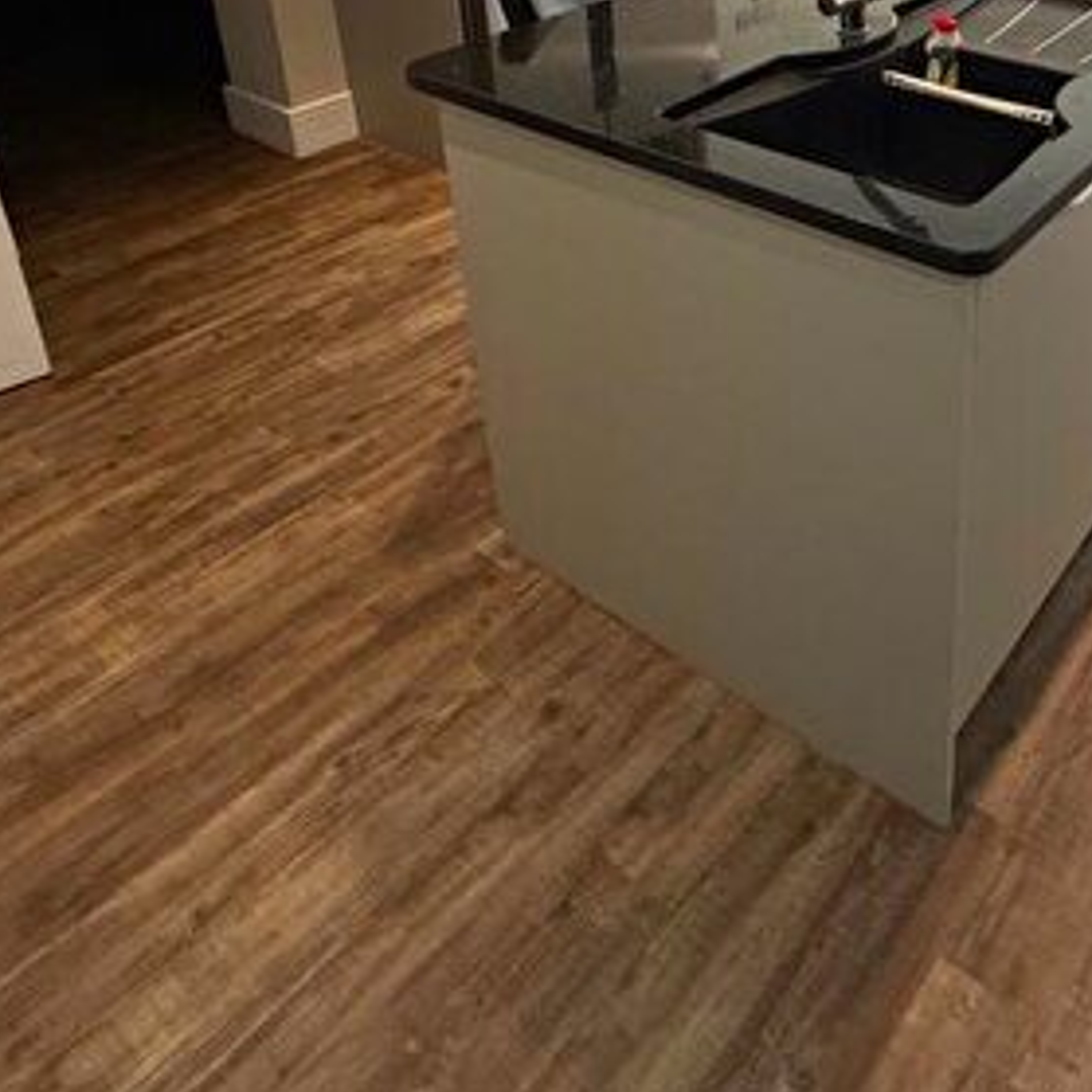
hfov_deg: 48.8
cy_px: 76
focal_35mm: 31
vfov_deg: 46.5
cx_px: 908
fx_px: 1106
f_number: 2.2
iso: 100
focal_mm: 2.22
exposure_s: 1/99
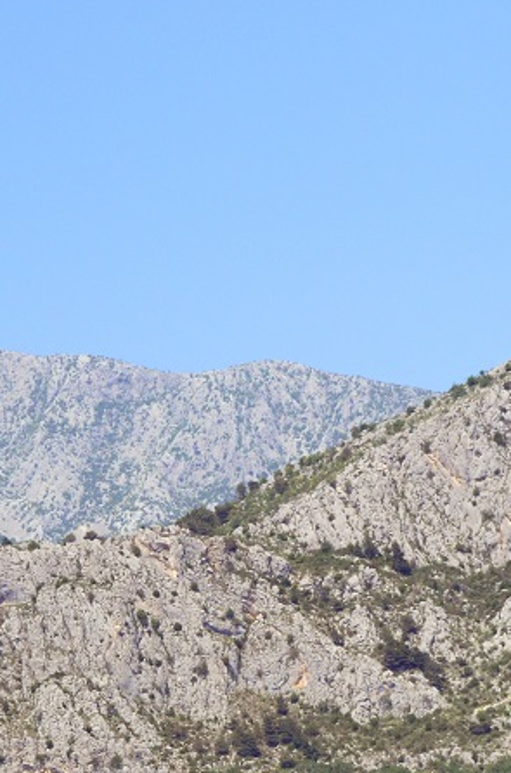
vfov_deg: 8.7
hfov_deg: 5.8
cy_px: 698
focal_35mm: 235
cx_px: 129
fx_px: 5031
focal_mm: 70
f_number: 5
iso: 800
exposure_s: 1/5000
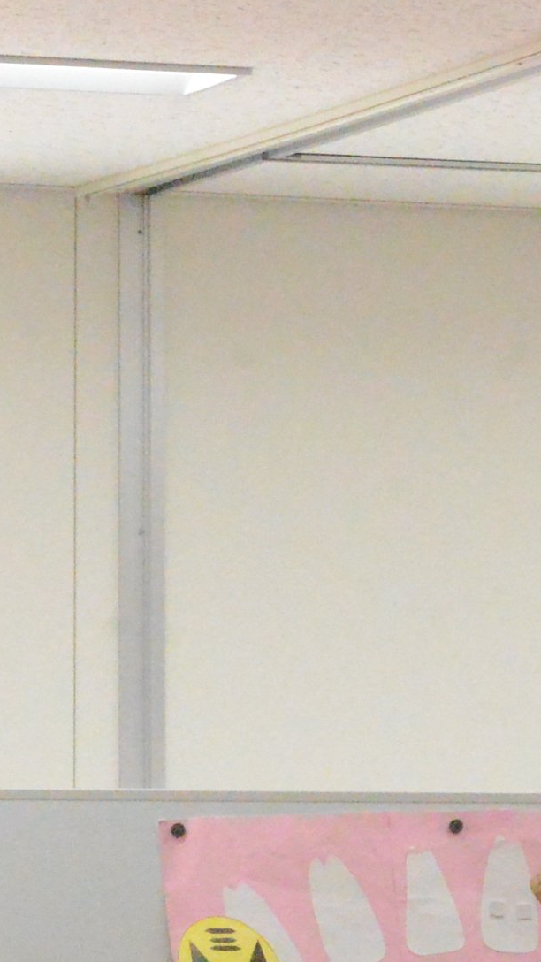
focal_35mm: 304
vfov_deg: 7.1
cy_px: 1041
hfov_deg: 4.0
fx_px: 7753
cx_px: 532
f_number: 14
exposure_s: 1/1250
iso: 25600
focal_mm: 70
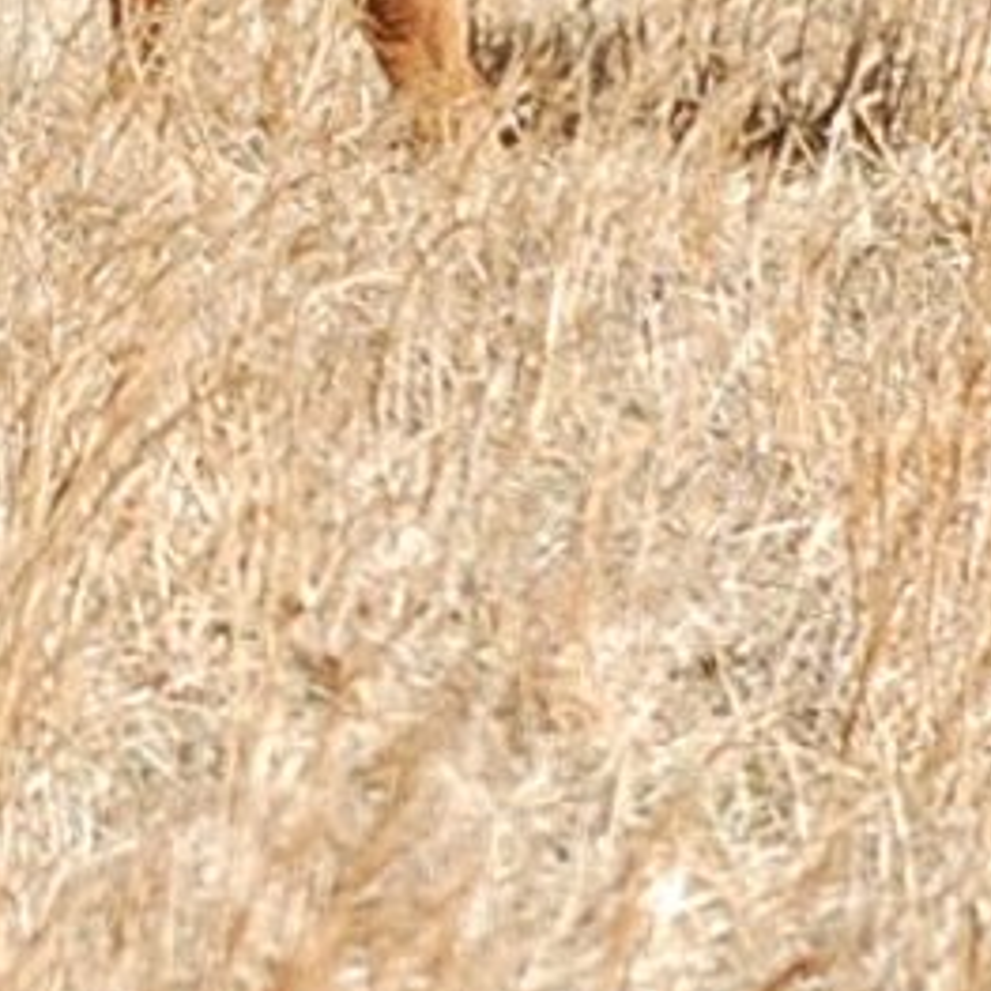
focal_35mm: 703
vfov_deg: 2.5
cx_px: -590
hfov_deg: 2.5
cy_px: -431
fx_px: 22762
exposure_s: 1/640
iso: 200
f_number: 6.3
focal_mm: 85
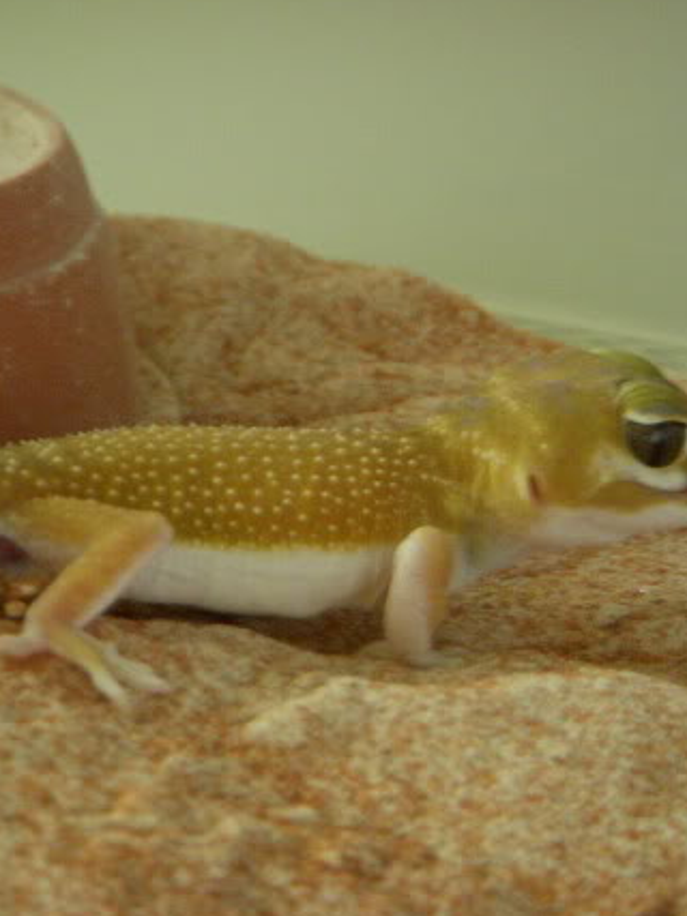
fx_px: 4527
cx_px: 290
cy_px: 448
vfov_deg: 11.6
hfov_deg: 8.7
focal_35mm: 171
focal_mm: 18.9
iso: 400
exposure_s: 1/2.5
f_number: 4.2
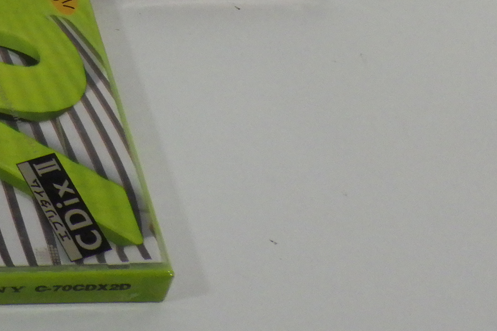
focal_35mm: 89
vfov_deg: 14.2
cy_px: -184
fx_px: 1229
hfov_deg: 19.9
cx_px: -243
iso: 400
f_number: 4.2
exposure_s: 1/320
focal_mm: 5
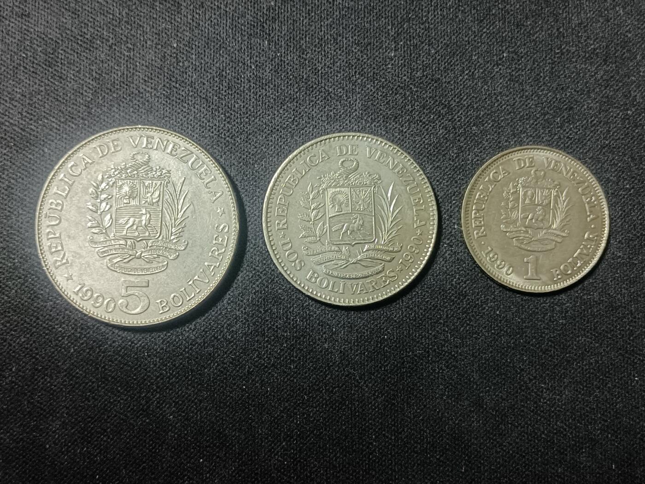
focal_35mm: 43
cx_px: 322
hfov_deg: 43.9
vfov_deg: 33.6
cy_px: 242
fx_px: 801
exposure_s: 1/33.3
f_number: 1.8
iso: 1064
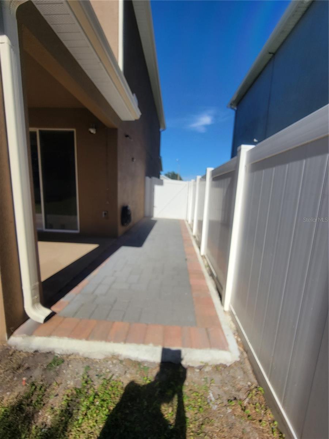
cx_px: 164
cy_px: 220
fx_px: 165
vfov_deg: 106.2
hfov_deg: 89.9
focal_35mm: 13
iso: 50
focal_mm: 2.2
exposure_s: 1/1714
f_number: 2.2
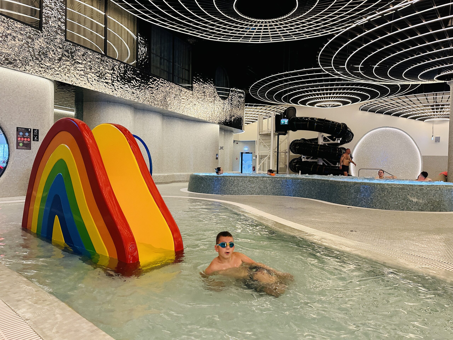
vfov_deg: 56.8
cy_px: 170
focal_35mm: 24
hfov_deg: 71.6
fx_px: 314
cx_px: 226
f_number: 1.78
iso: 400
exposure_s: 1/57
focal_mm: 6.86
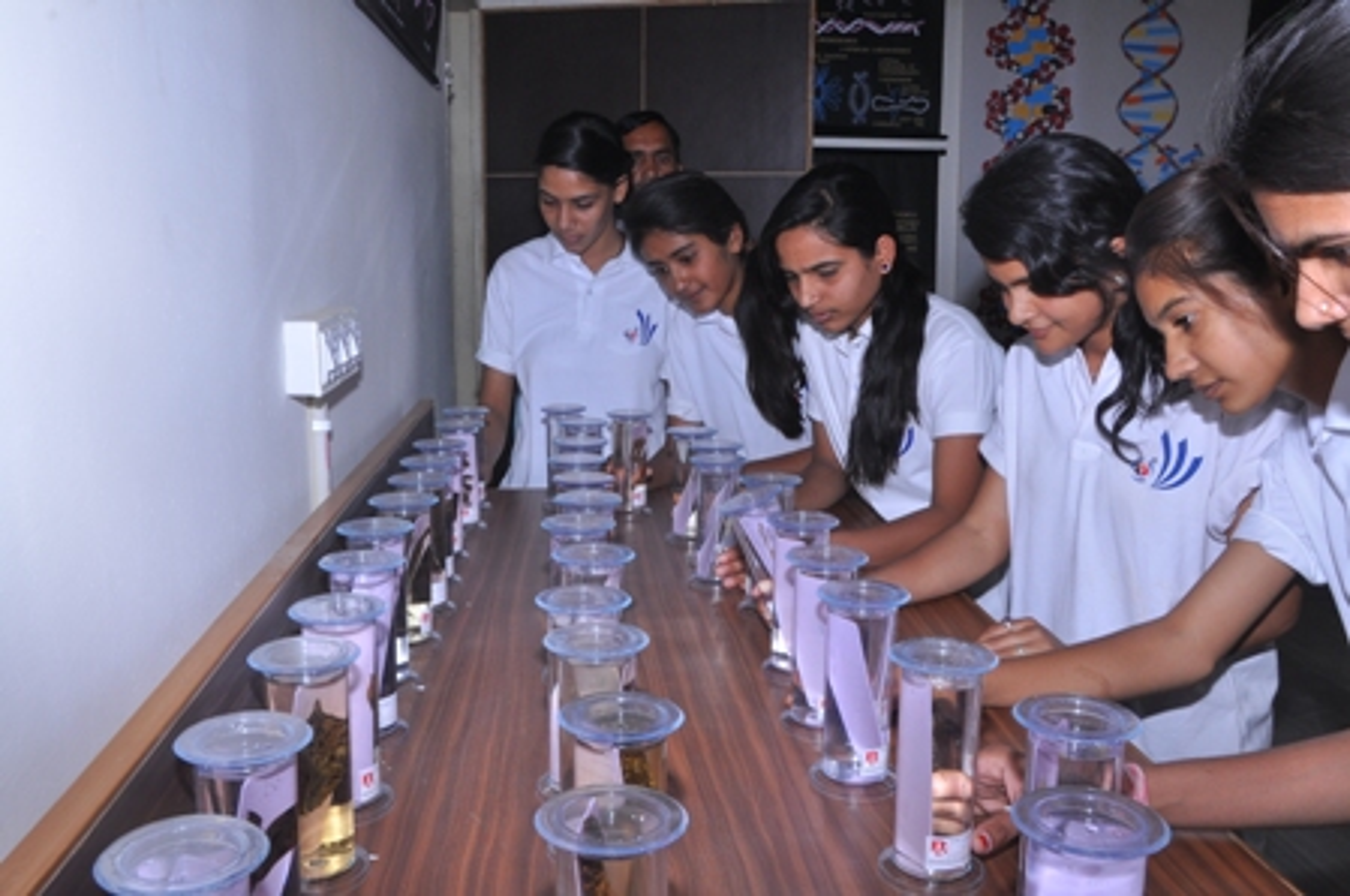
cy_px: 448
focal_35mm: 32
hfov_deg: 59.6
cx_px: 675
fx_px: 1180
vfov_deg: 41.6
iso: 320
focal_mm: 21
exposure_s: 1/125
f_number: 11
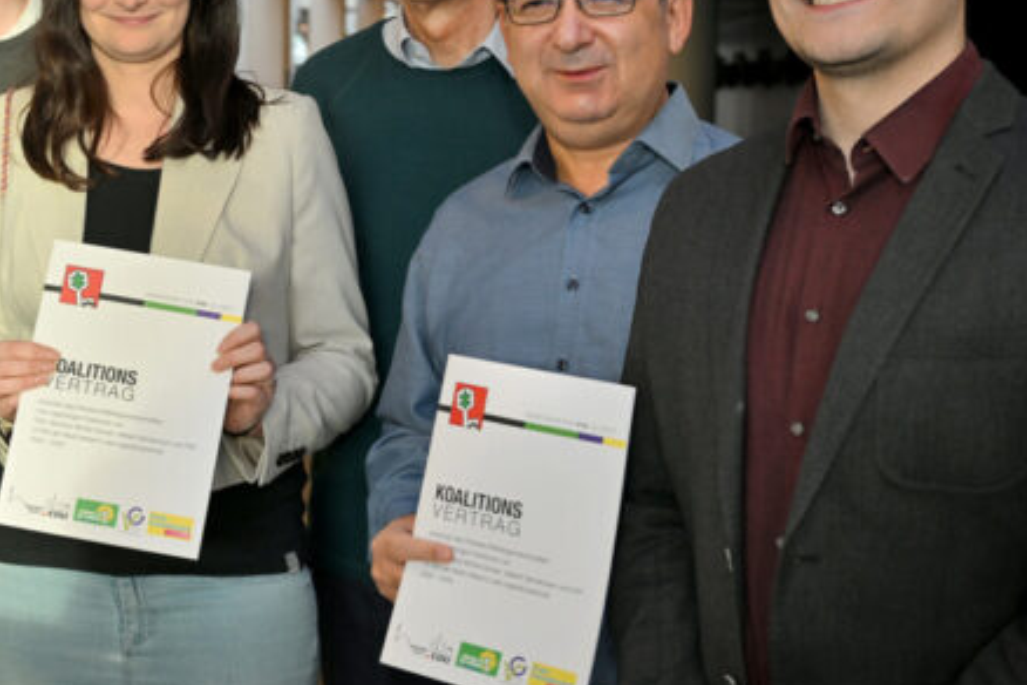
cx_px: 288
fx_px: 1769
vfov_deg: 21.8
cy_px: 230
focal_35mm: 62
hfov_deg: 31.9
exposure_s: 1/60
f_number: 4
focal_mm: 39
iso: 200
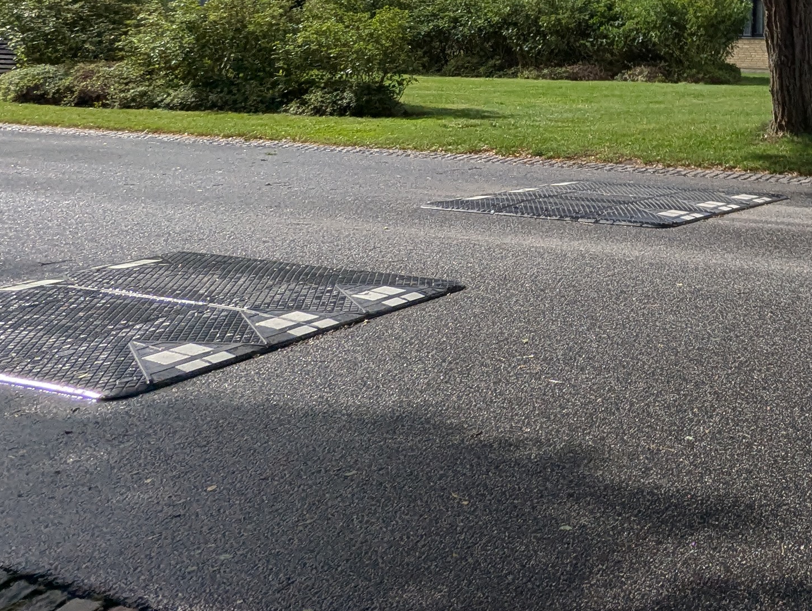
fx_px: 1057
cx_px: 1003
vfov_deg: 28.6
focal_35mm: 45
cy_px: -94
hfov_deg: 33.3
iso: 44
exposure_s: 1/2381
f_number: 2.2
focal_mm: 2.35
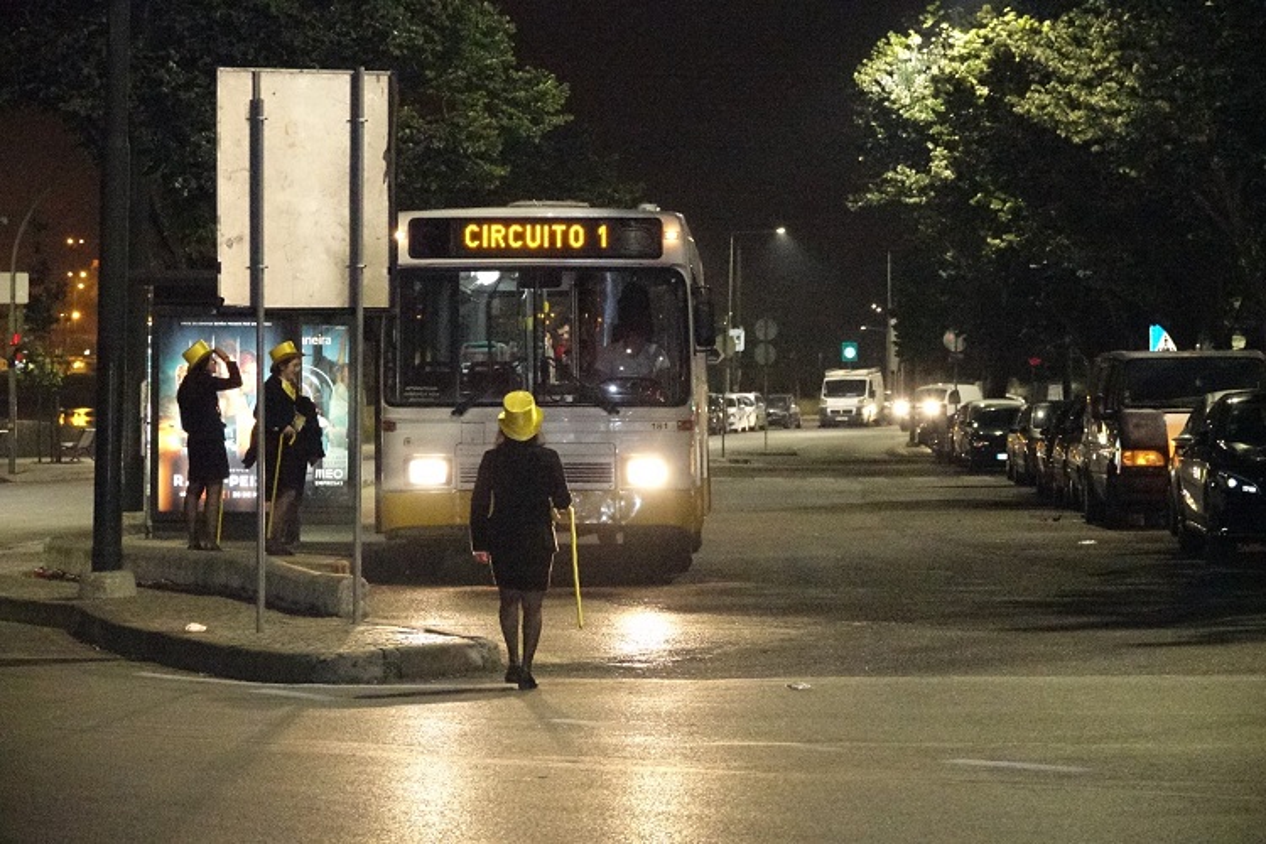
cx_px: 633
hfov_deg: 15.2
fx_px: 4747
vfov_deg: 10.2
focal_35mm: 135
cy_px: 422
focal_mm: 49.51
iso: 12800
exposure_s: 1/125
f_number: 4
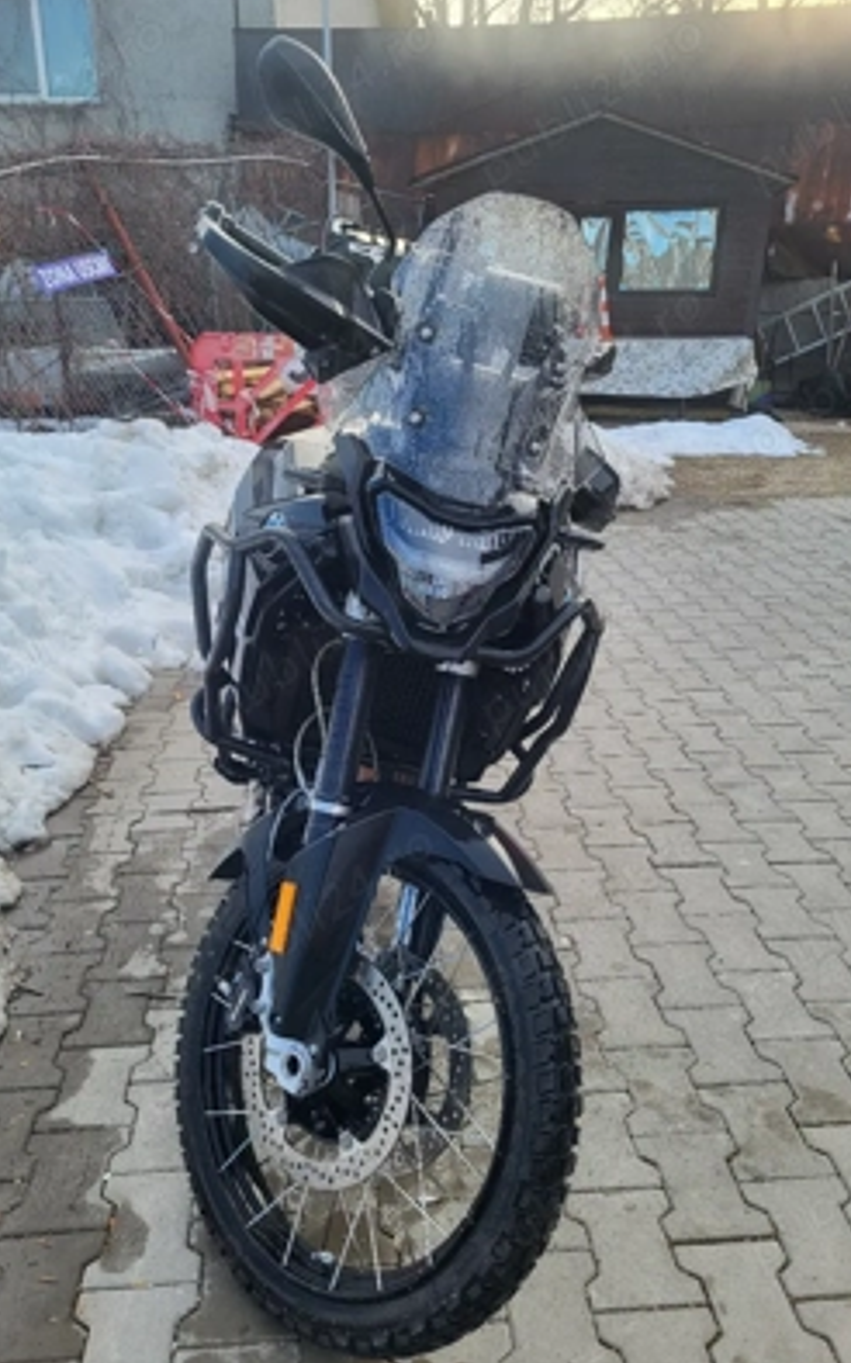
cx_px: 391
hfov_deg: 44.5
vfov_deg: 66.5
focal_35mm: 28
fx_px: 1040
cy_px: 685
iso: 40
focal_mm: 5.4
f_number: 1.8
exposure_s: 1/556
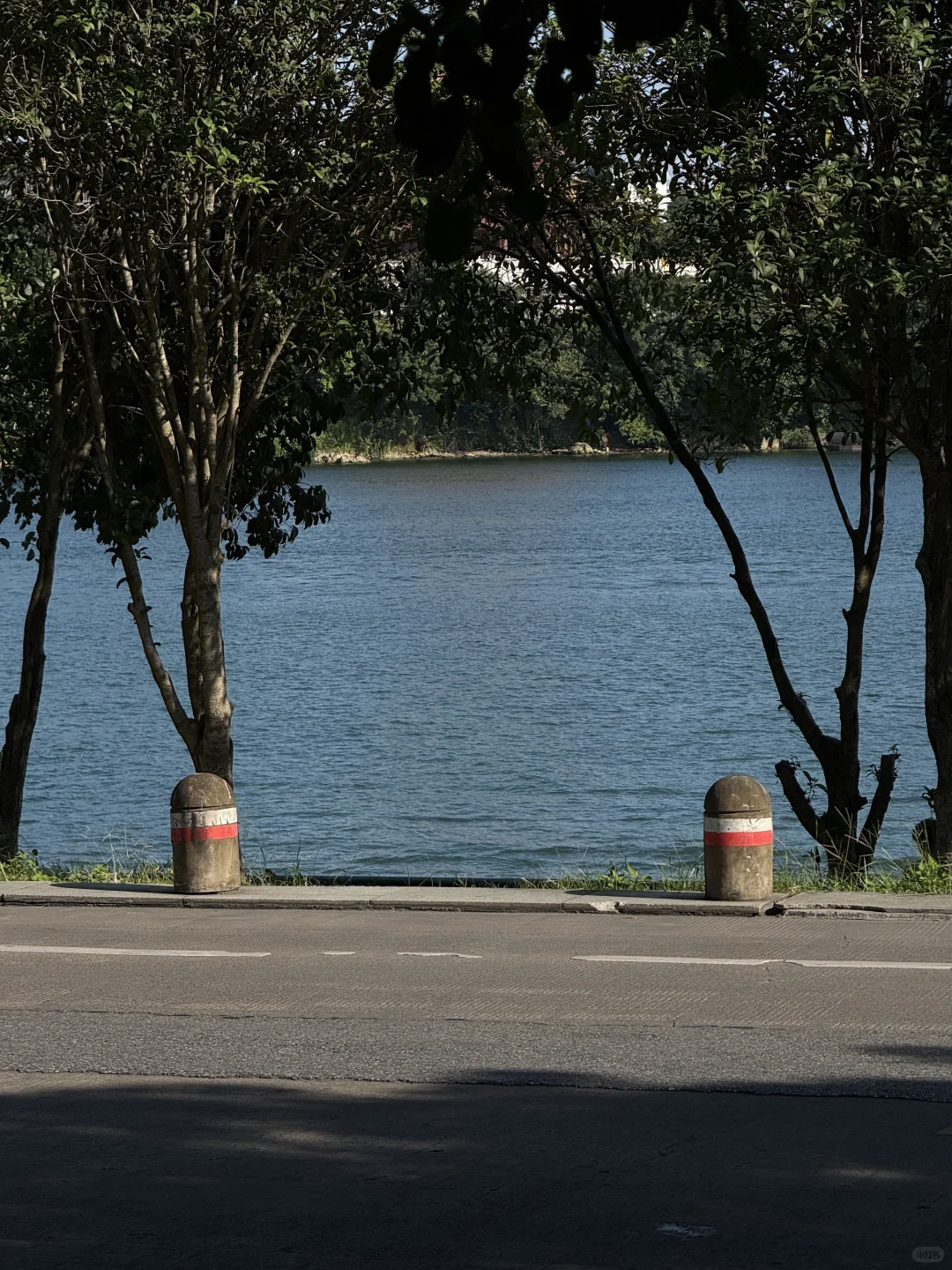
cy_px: 635
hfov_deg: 12.3
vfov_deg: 16.4
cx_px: 476
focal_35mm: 120
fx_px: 4400
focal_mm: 15.66
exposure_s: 1/2611
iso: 50
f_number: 2.8
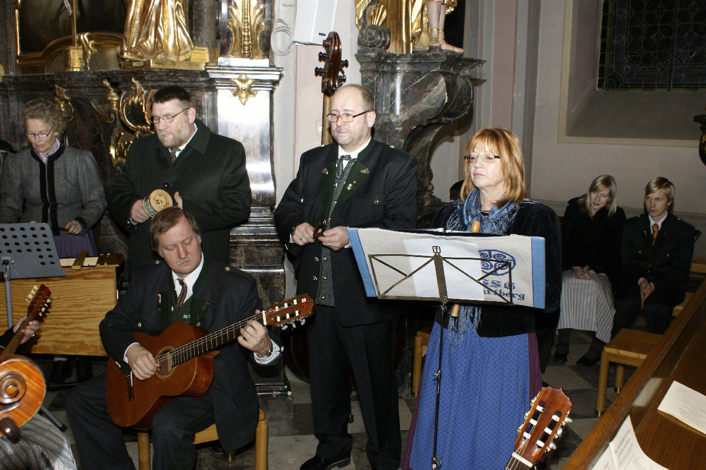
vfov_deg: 39.9
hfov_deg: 57.2
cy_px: 235
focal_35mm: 33
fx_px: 647
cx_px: 353
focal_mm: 22
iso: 400
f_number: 5.6
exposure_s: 1/60
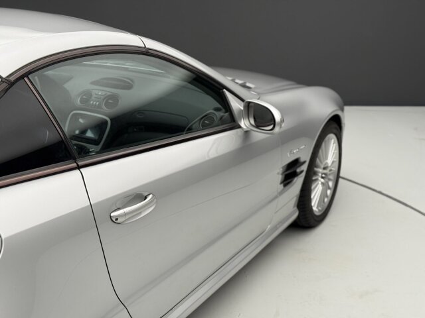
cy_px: 159
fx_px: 589
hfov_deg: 39.7
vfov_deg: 30.3
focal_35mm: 48
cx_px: 212
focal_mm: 6.76
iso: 100
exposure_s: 1/99
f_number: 1.78
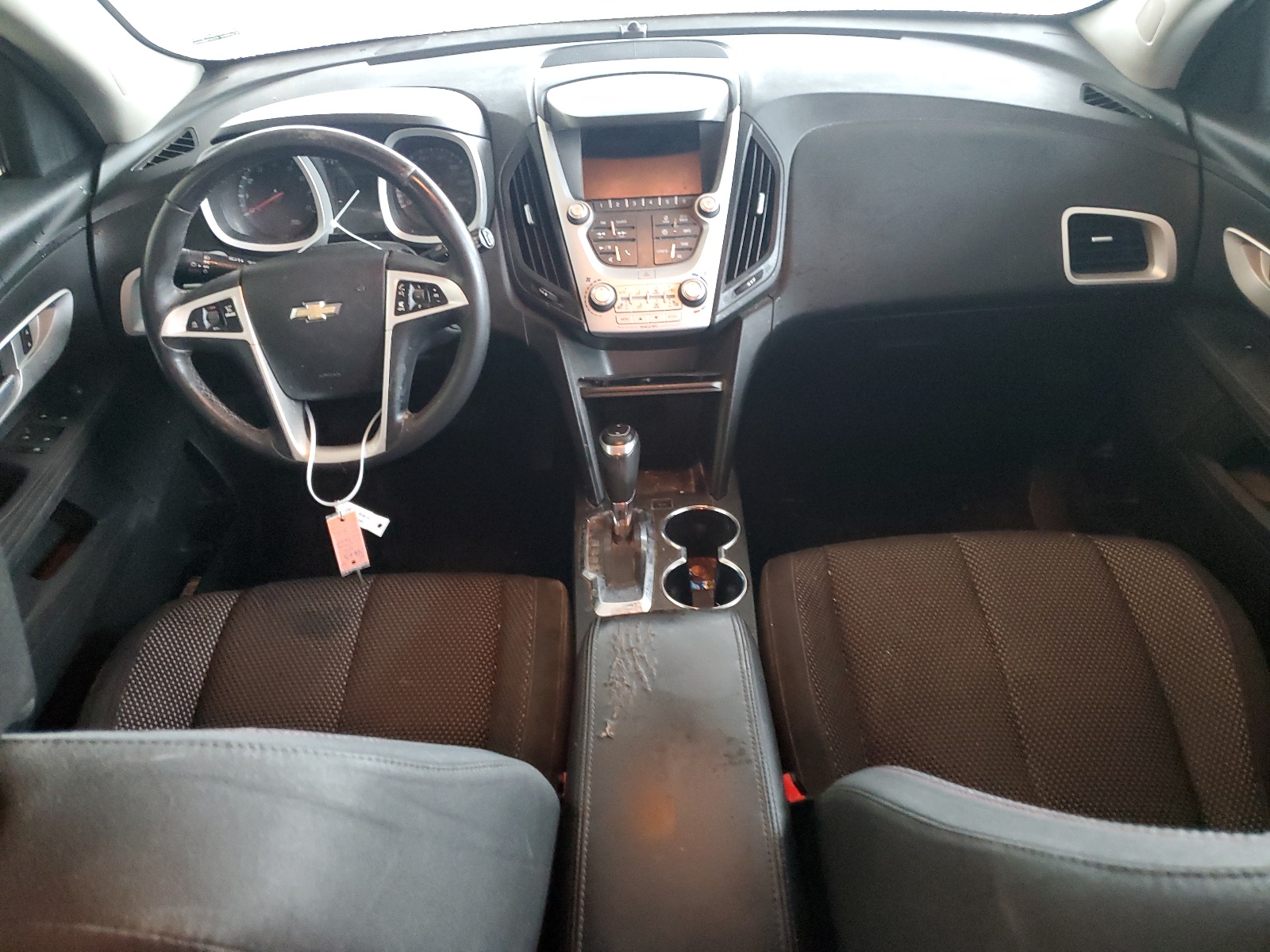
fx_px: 954
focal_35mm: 26
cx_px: 635
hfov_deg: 67.3
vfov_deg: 53.1
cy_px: 476
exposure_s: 1/15
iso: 351
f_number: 1.5
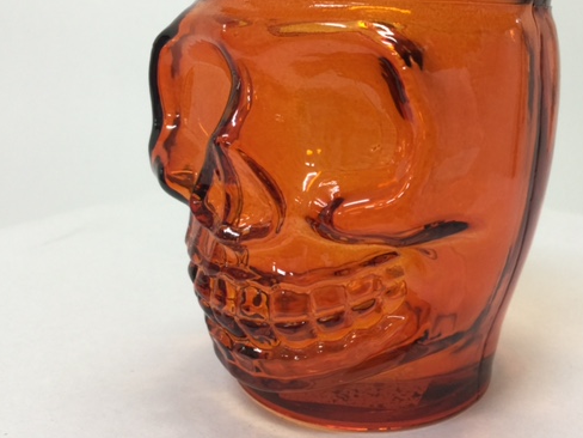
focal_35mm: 38
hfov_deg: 48.7
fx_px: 640
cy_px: 190
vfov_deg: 37.7
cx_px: 352
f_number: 2.2
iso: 64
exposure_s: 1/33
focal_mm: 4.15
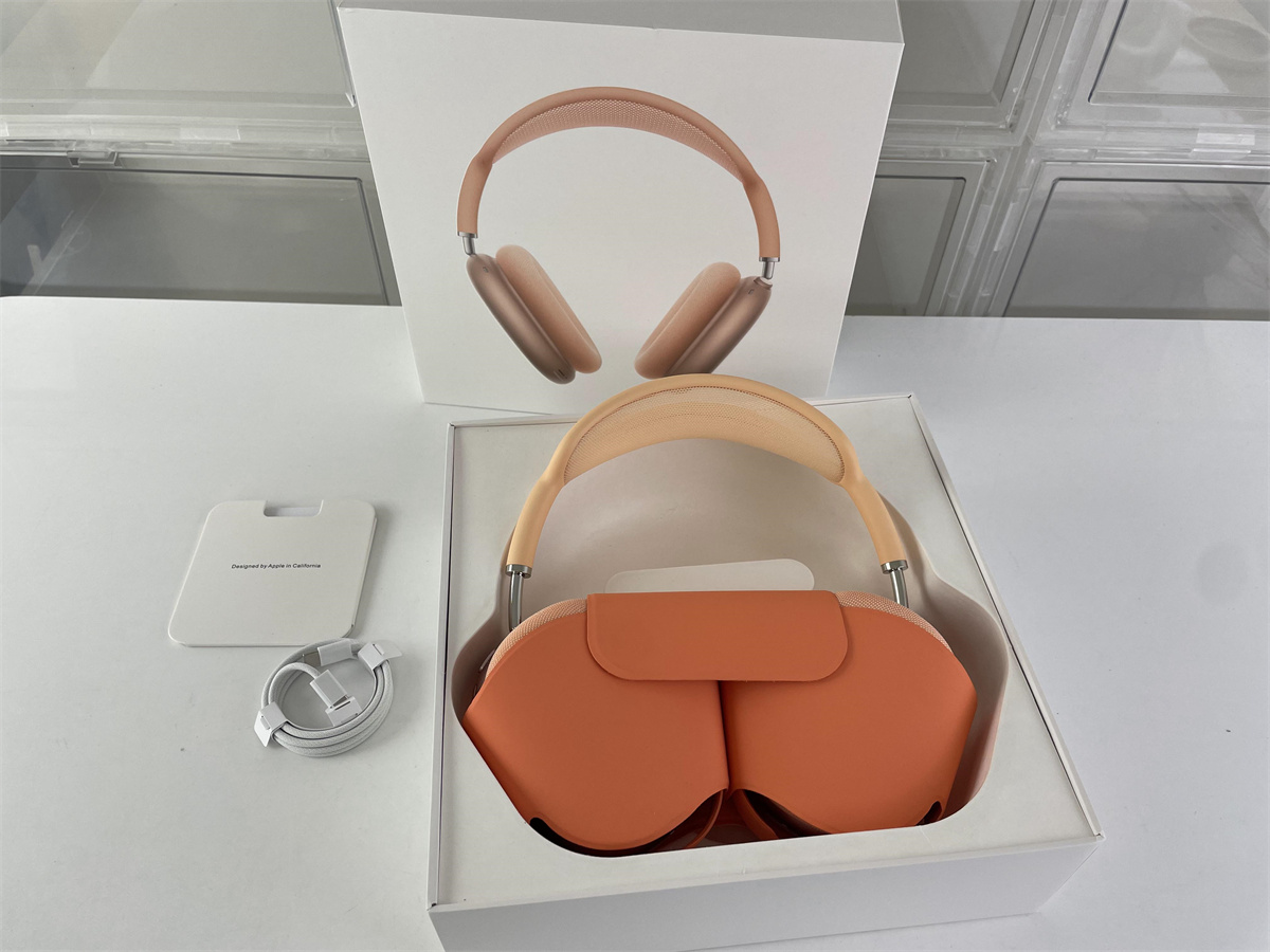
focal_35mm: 26
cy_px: 476
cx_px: 635
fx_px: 954
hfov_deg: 67.3
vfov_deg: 53.1
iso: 32
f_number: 1.6
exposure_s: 1/317
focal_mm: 4.2
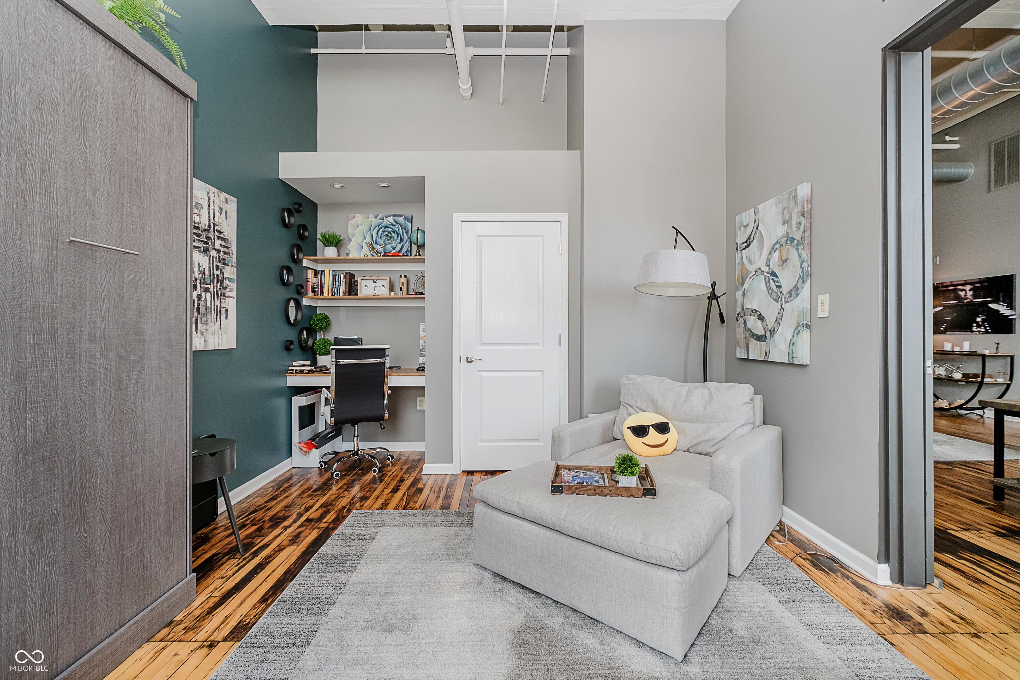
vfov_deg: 77.3
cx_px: 510
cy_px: 340
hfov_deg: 100.4
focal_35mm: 15
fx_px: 425
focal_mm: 10
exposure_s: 1/40
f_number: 4
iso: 500
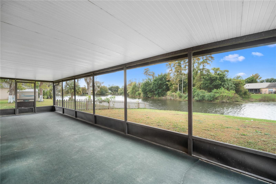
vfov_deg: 81.2
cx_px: 138
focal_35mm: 14
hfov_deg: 104.3
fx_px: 107
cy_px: 92
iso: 100
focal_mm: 14
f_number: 9
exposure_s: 1/10
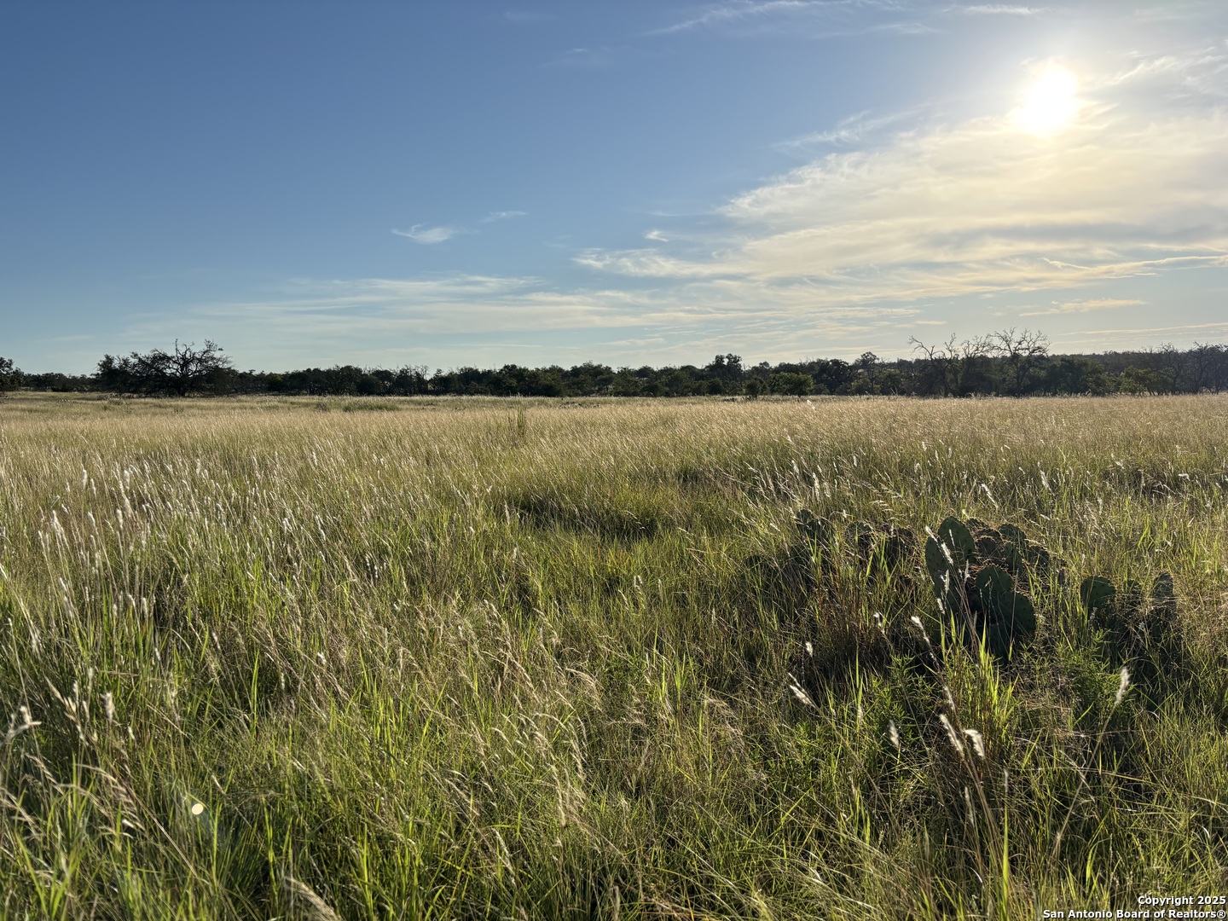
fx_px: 922
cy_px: 460
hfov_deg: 67.3
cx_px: 614
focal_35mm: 26
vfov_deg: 53.1
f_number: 1.6
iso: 50
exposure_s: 1/6329
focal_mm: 5.96
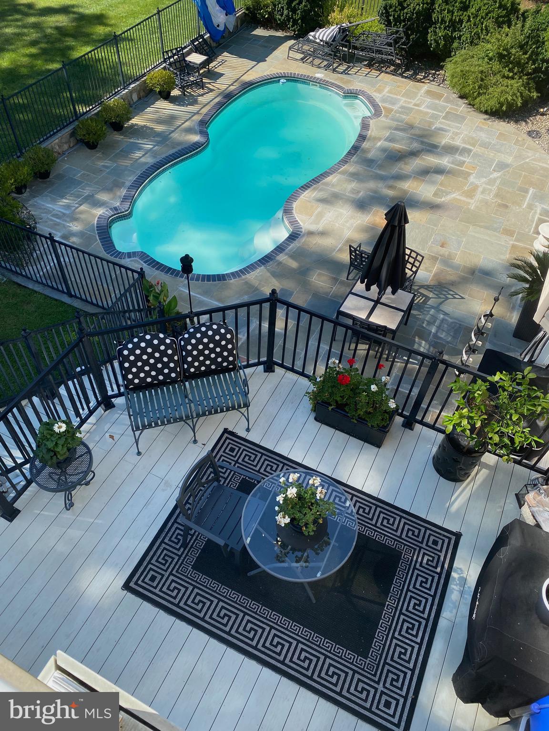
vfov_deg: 67.3
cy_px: 366
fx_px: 550
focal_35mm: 26
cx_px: 274
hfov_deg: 53.1
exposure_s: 1/1157
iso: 32
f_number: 1.8
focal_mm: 4.25
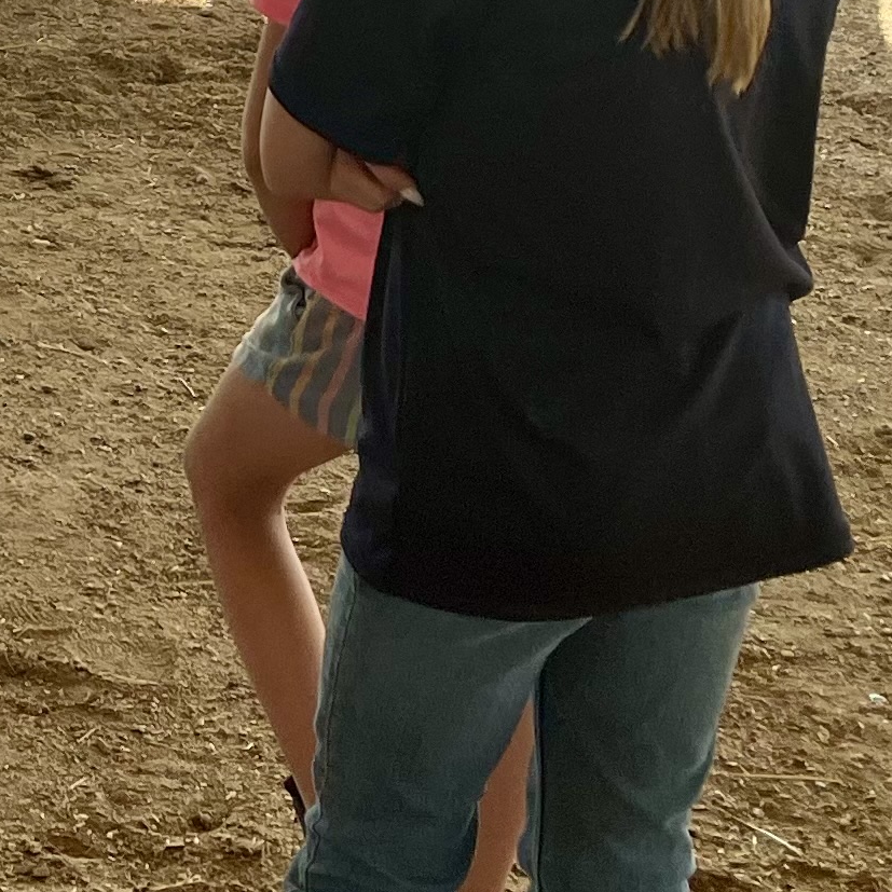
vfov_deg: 14.7
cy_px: -354
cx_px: -418
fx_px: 3265
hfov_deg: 14.6
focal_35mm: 112
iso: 50
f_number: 1.6
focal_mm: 5.1
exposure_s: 1/718
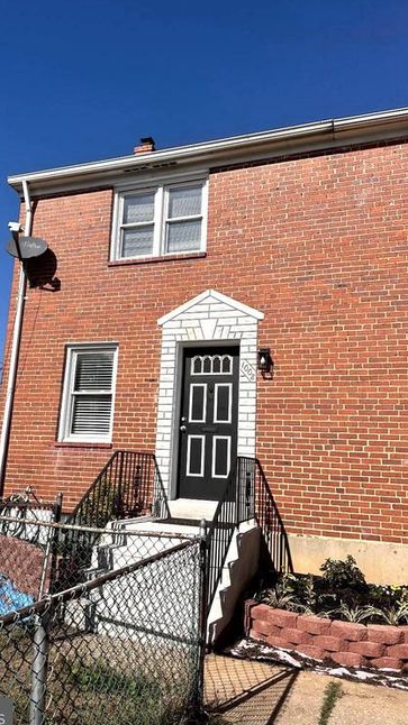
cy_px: 363
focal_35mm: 27
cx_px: 172
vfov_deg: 69.9
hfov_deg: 42.7
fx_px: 520
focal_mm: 6.86
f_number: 1.78
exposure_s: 1/8197
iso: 80
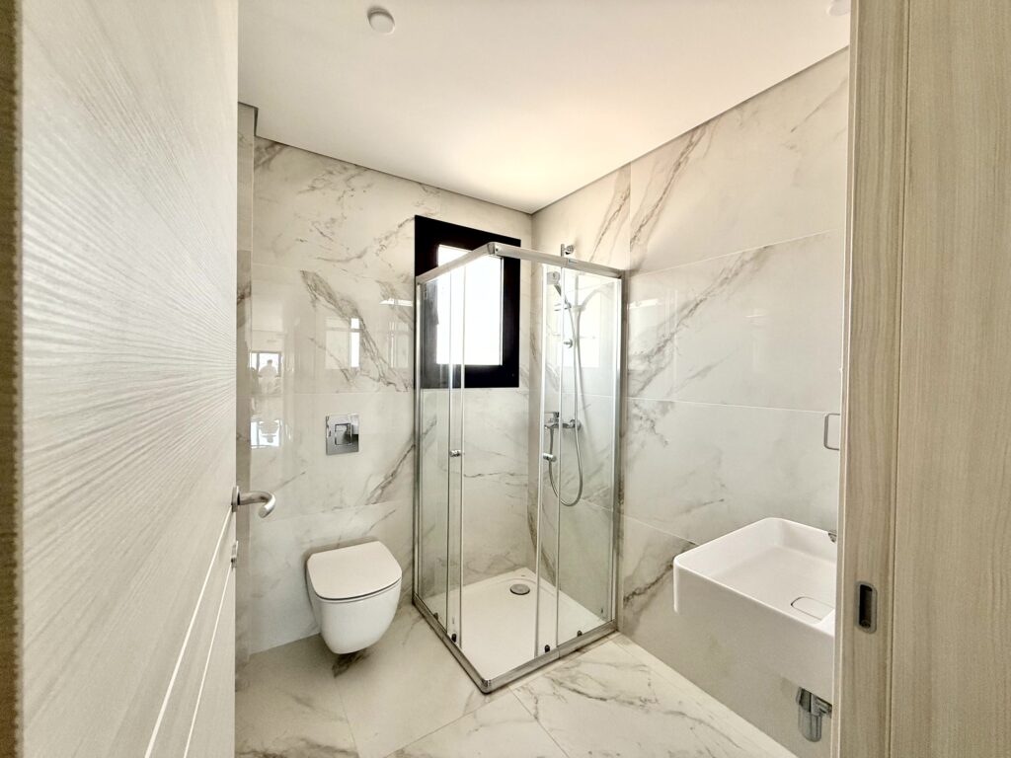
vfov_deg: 85.7
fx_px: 409
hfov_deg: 102.1
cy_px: 379
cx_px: 506
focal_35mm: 14
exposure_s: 1/99
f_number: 2.2
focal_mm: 2.22
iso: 160
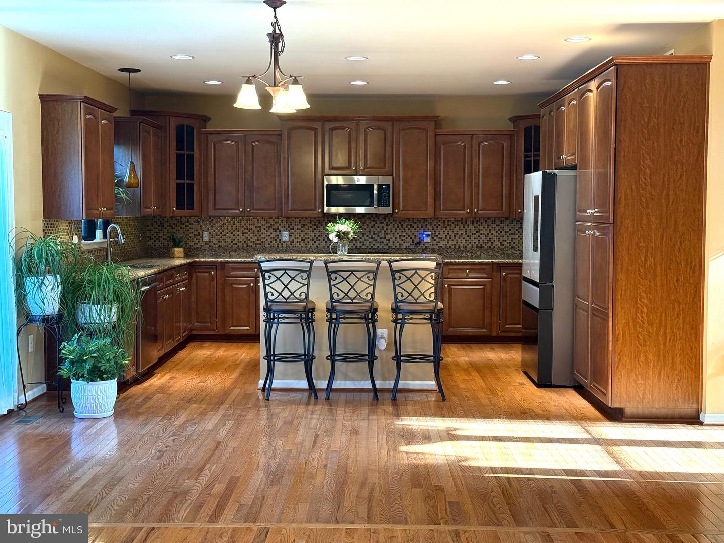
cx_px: 362
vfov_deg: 30.3
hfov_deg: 39.7
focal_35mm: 48
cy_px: 272
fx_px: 1004
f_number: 1.78
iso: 320
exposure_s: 1/120
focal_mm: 6.76
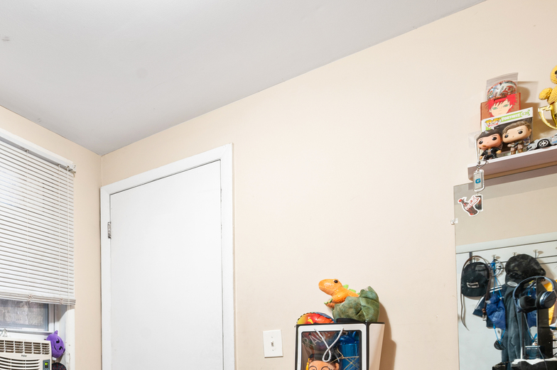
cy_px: 353
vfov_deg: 40.4
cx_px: 20
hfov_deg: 52.7
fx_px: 448
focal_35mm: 29
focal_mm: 14
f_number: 8
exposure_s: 2
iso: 250
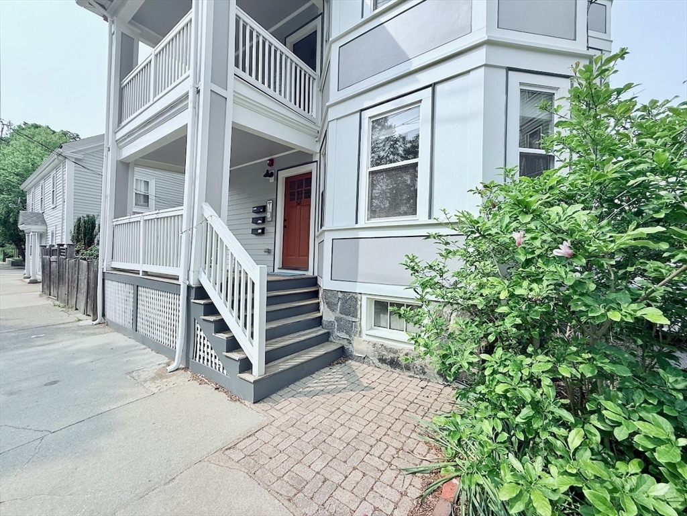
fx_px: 278
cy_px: 258
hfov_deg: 102.1
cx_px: 344
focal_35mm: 14
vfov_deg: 85.7
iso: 50
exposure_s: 1/1431
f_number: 2.2
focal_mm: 2.22
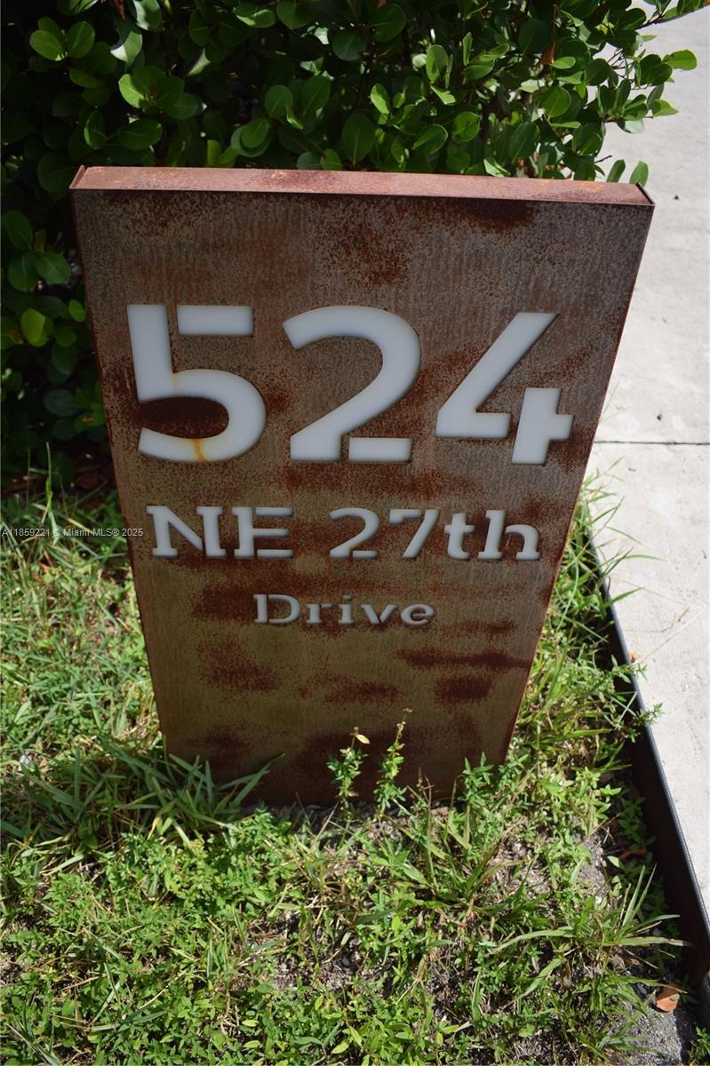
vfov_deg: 62.0
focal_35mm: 30
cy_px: 533
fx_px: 888
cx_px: 355
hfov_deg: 43.6
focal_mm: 20
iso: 100
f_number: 3.5
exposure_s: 1/800
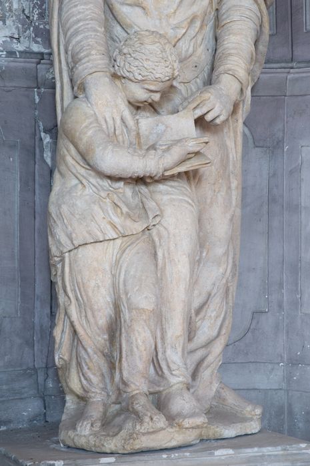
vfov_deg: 19.5
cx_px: 155
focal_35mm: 105
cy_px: 233
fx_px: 1360
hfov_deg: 13.0
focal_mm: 70
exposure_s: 1/1.25
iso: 400
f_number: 11
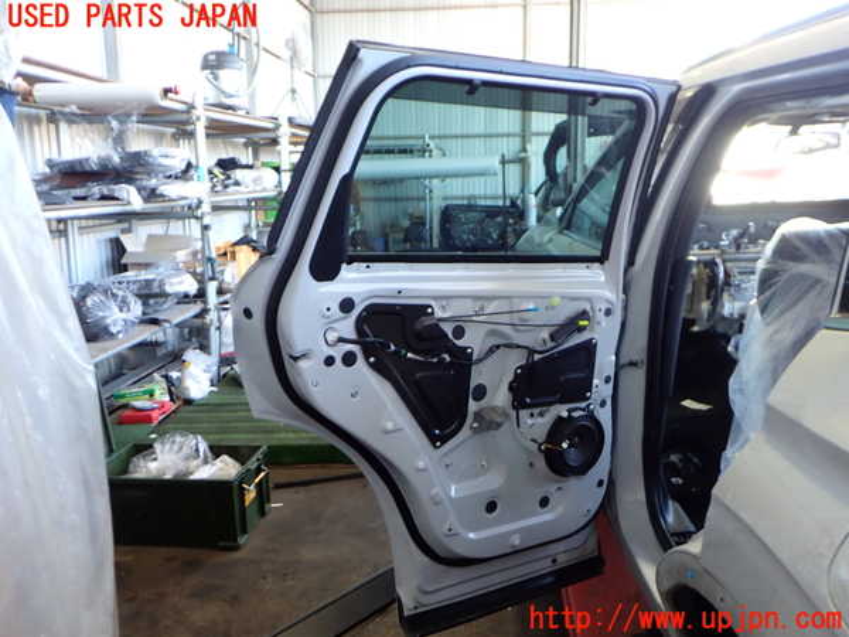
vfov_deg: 46.8
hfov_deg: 60.0
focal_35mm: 30
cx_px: 424
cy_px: 318
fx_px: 736
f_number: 2.3
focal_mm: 5.4
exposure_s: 1/50
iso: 200
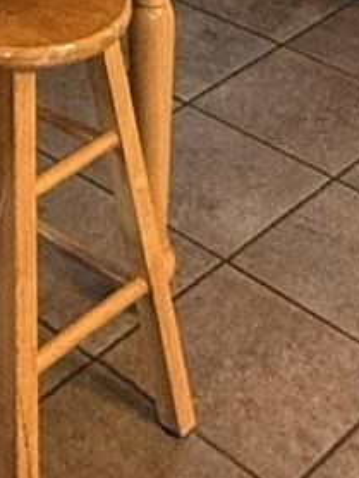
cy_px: -512
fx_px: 1422
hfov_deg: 13.9
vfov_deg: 15.0
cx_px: -100
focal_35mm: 103
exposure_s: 1/60
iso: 500
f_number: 2.2
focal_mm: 2.22
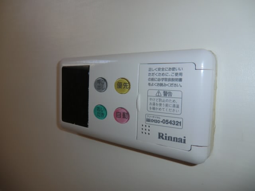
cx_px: 128
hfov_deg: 71.6
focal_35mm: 24
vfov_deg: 56.8
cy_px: 96
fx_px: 177
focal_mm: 4.3
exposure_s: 1/60
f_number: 3.2
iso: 80
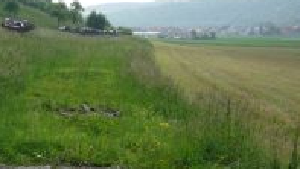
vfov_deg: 14.1
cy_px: 154
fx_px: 676
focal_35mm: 85
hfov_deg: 24.7
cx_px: 70
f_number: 5
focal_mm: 5.2
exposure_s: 1/400
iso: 100
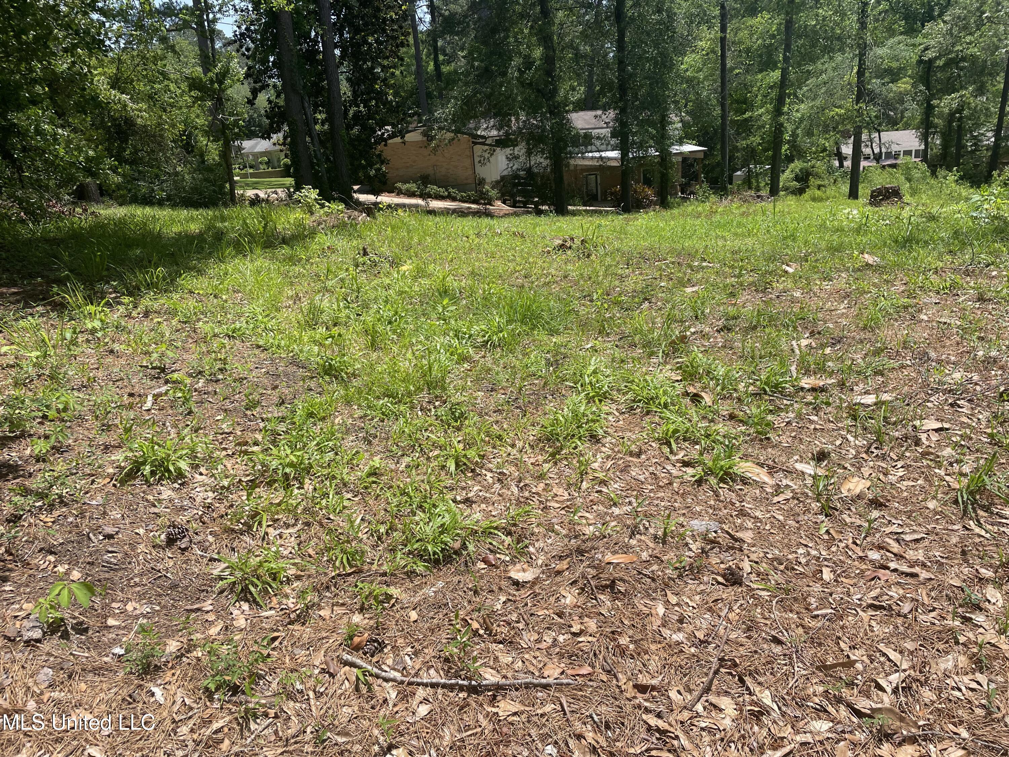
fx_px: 758
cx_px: 504
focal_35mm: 26
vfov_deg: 53.1
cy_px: 378
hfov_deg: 67.3
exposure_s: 1/2257
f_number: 1.6
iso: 32
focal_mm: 4.2
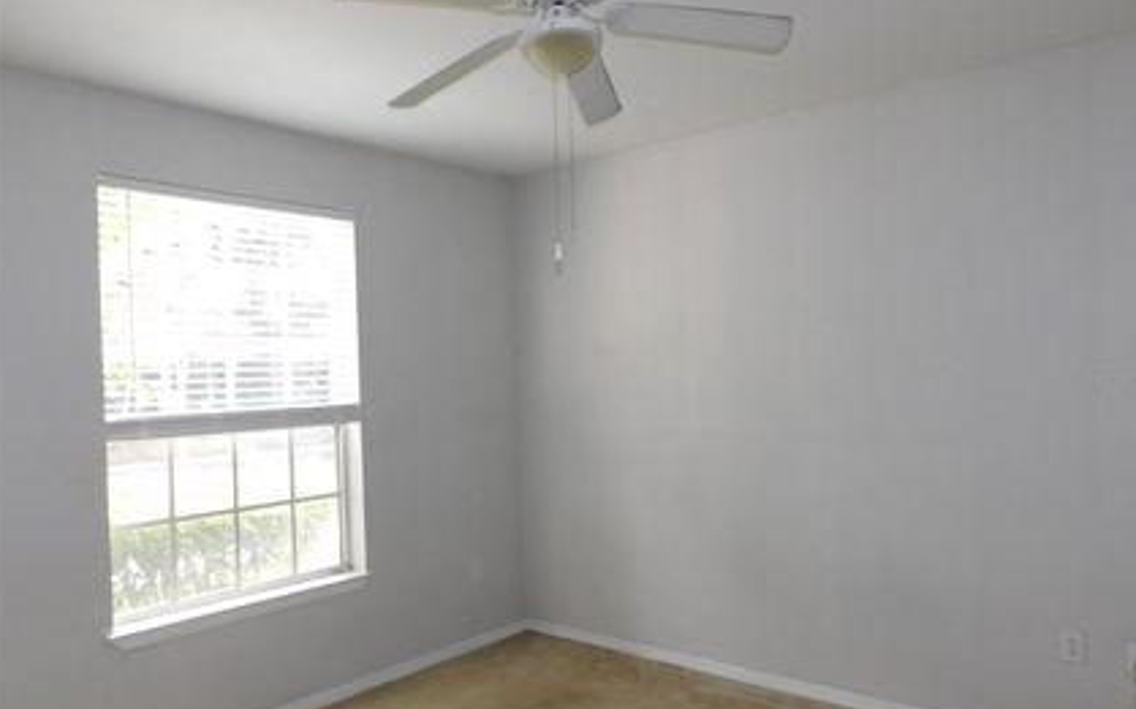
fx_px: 805
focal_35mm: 26
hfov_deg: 70.4
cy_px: 378
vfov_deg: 47.5
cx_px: 564
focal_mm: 4.3
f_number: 3.3
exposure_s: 1/30
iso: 125
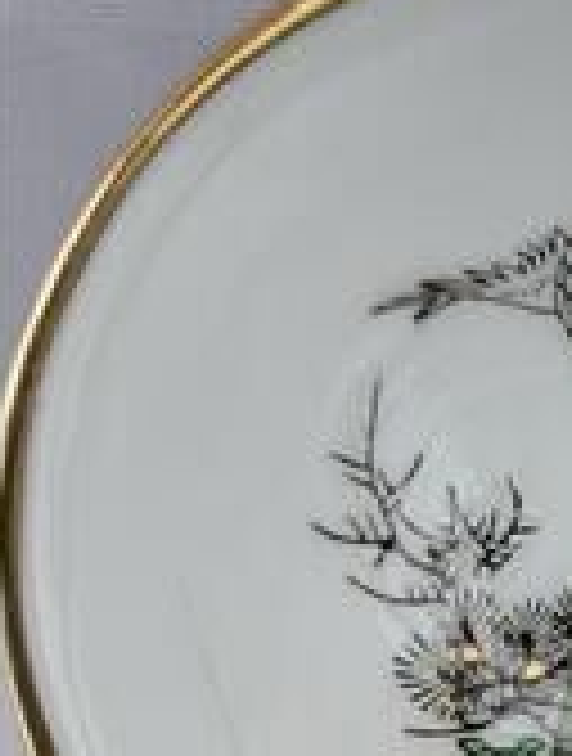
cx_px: 626
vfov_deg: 36.2
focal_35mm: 52
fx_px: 1140
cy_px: 531
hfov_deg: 26.1
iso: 40
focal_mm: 5.4
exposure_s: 1/180
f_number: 1.8
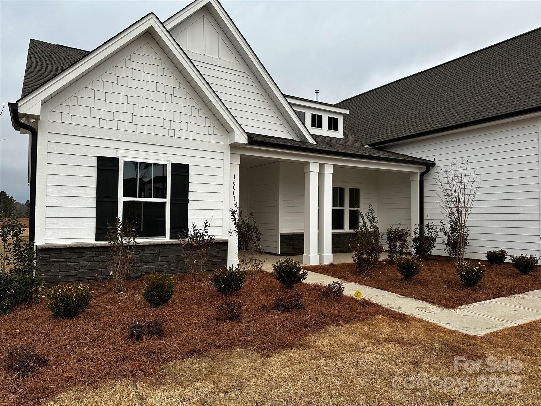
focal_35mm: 24
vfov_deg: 56.8
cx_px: 270
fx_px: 375
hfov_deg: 71.6
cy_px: 203
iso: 80
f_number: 1.78
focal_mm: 6.86
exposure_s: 1/1357
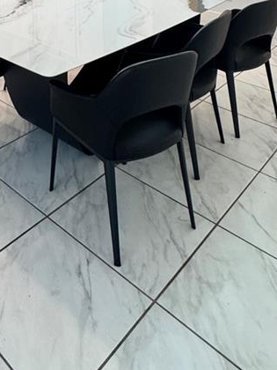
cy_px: -86
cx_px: 7
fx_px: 427
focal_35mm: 40
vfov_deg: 35.4
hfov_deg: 33.3
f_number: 2.2
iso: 400
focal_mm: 2.22
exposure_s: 1/60
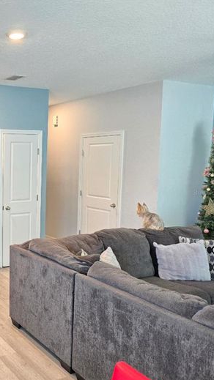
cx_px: -36
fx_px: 343
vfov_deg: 58.0
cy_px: 192
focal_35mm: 34
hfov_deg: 30.1
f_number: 1.7
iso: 500
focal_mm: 6.3
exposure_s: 1/120
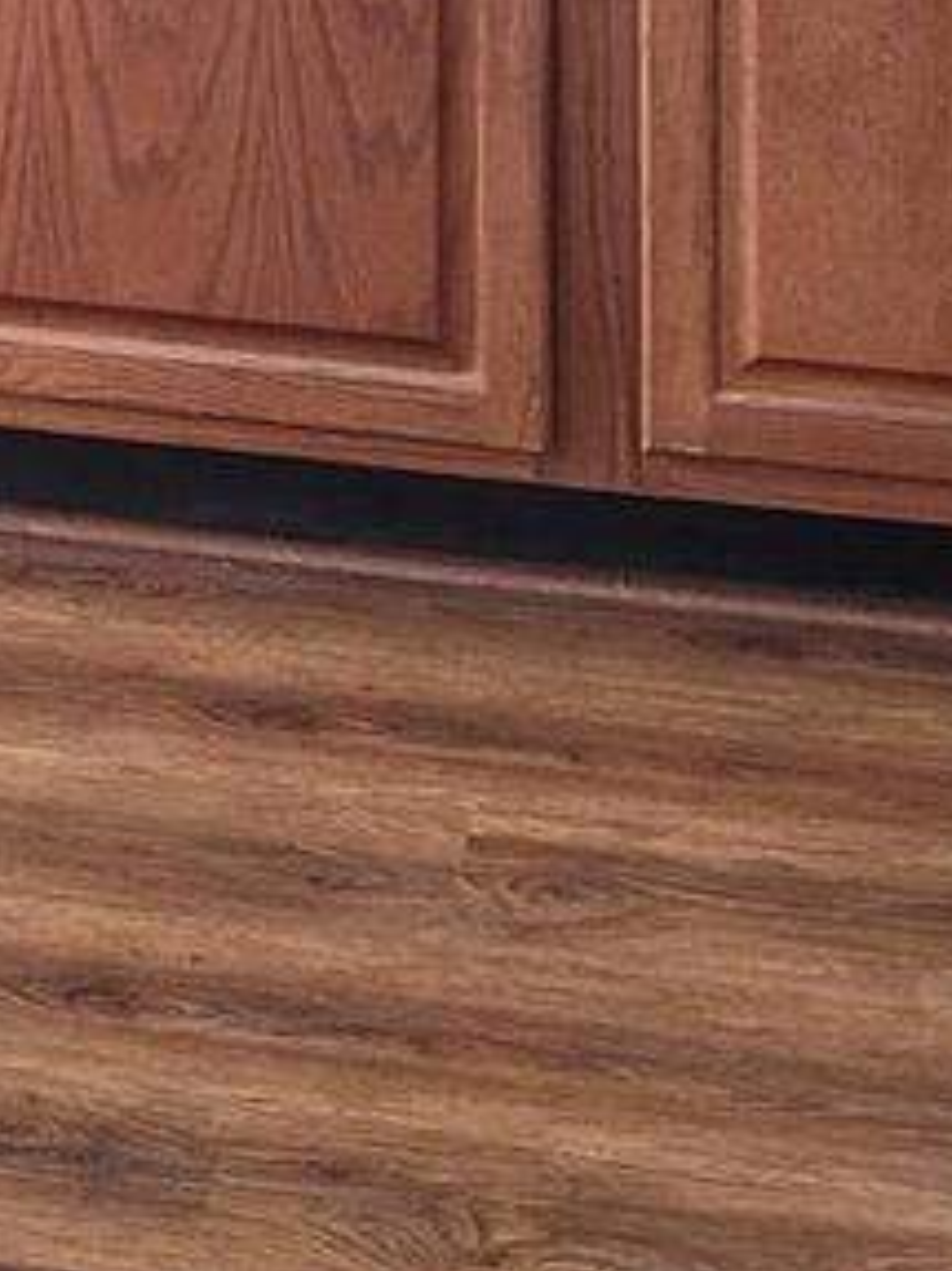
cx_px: -549
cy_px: -1076
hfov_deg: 10.3
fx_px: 5101
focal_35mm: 139
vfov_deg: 12.8
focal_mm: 5.4
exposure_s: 1/120
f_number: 1.8
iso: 125
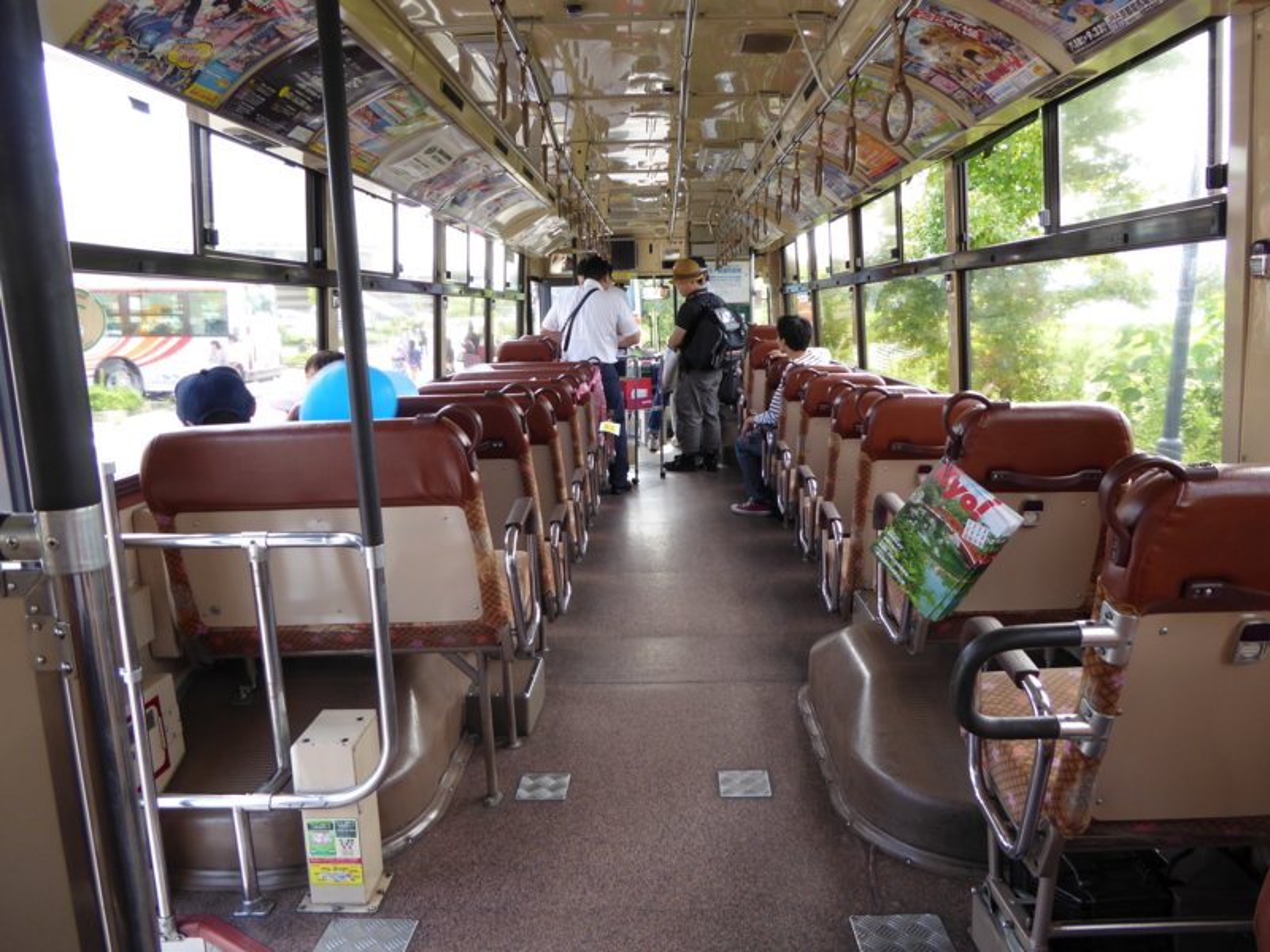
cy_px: 476
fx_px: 881
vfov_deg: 56.8
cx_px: 635
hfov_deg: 71.6
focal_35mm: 24
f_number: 3.3
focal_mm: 4.3
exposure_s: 1/80
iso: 100
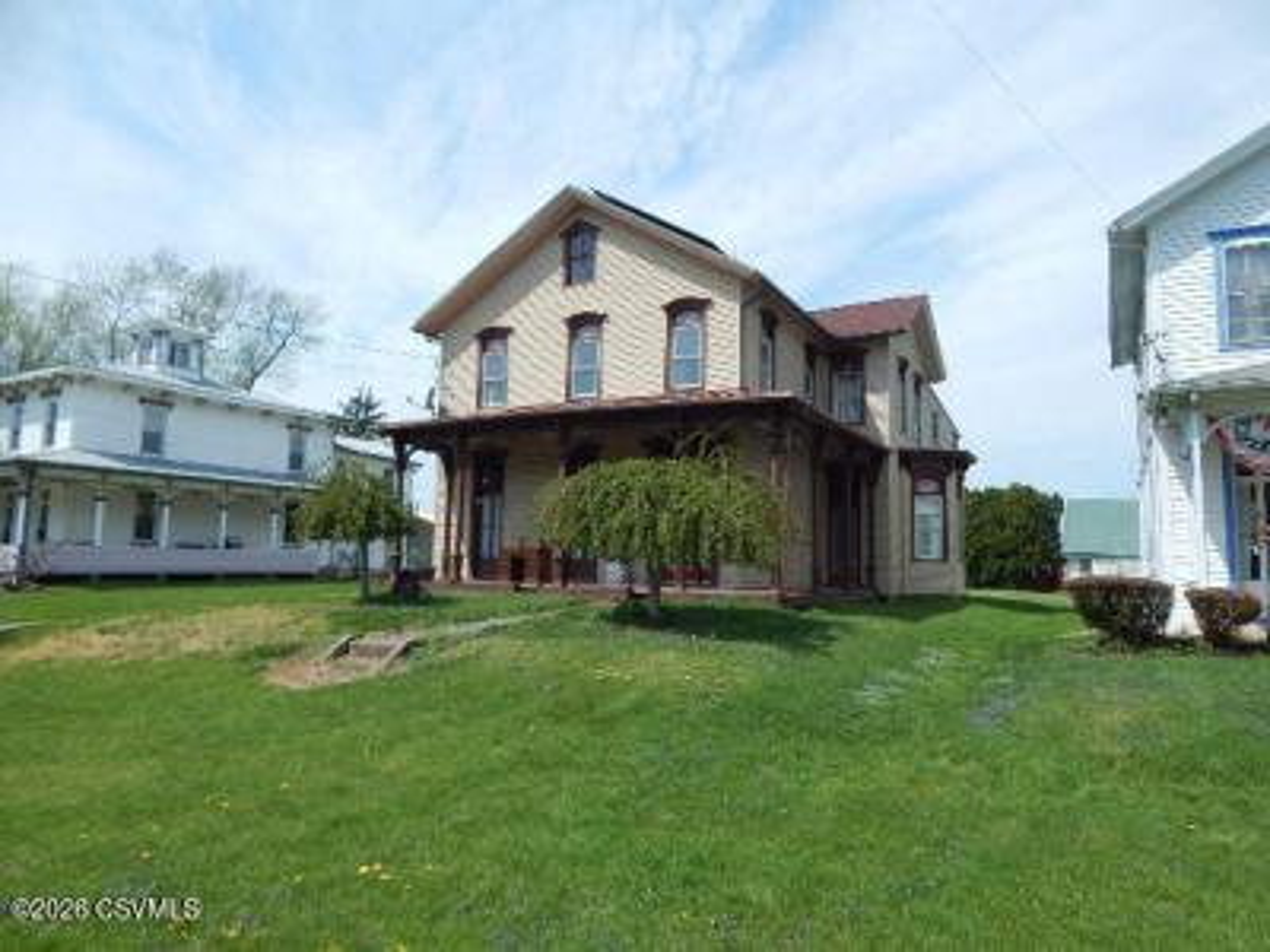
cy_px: 476
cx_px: 635
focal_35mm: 22
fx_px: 807
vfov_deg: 61.1
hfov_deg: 76.4
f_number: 6
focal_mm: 4
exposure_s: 1/500
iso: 125
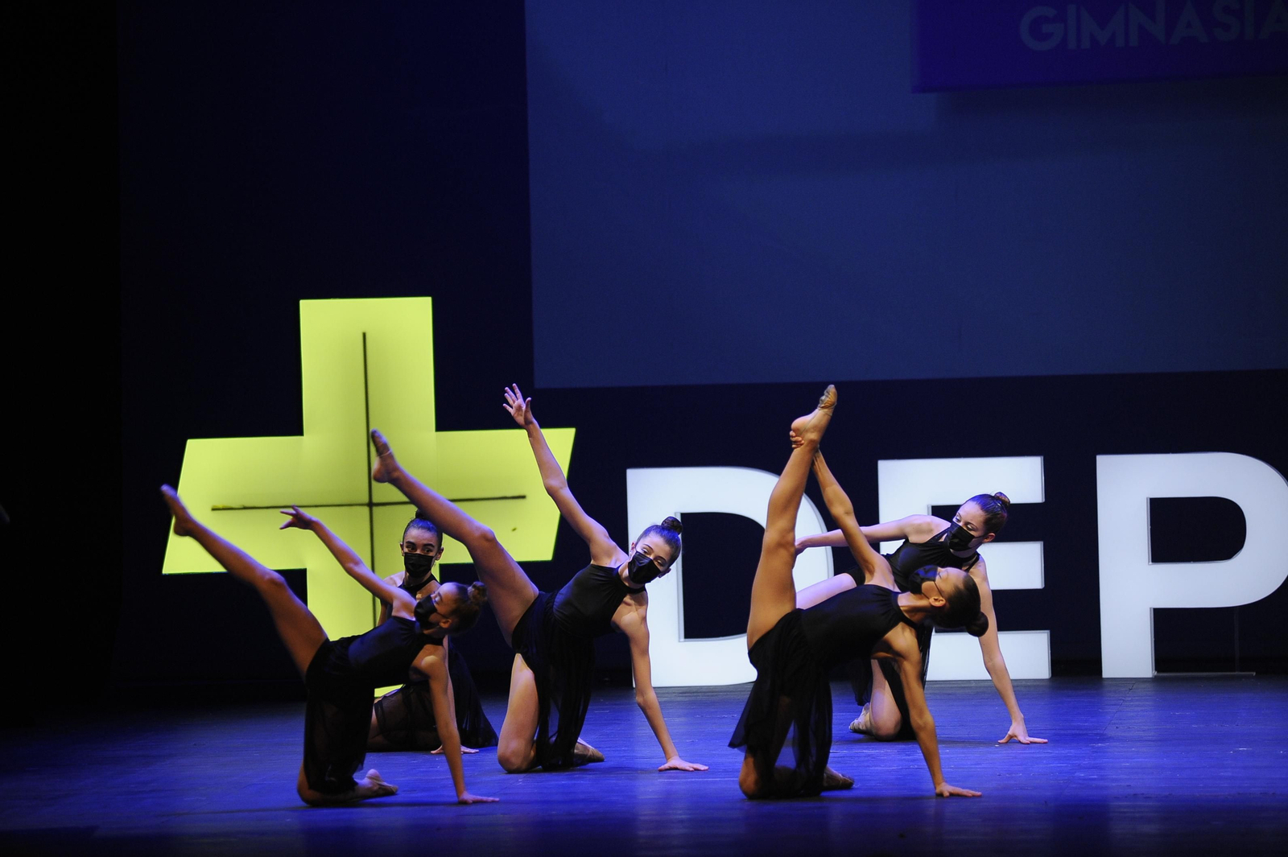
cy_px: 428
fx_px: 6079
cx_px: 644
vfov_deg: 8.1
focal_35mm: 170
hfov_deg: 12.1
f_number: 2.8
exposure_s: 1/400
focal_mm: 170
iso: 1600
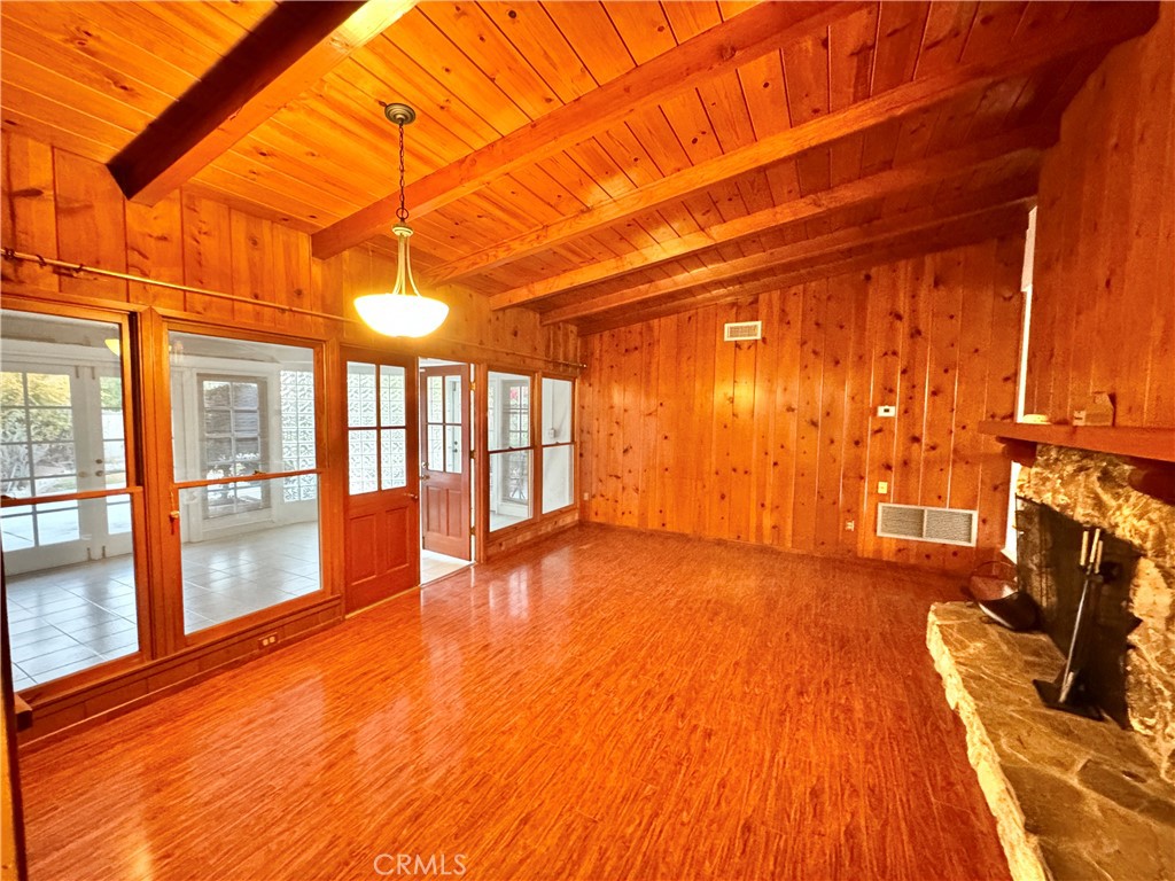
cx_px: 588
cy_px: 440
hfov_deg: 102.1
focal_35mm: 14
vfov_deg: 85.7
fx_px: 475
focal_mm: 2.22
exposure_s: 1/15
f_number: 2.2
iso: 2500
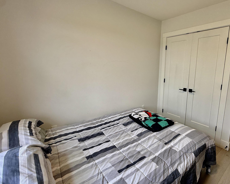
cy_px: 90
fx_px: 129
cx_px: 145
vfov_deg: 70.9
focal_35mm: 19
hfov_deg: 81.6
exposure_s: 1/120
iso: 64
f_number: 2.2
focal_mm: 2.22
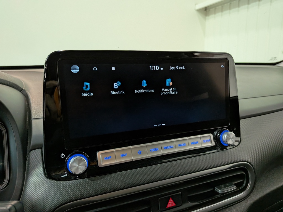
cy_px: 106
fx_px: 196
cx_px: 142
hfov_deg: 71.6
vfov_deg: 56.8
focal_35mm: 24
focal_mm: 4.53
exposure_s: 1/100
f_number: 1.7
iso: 361
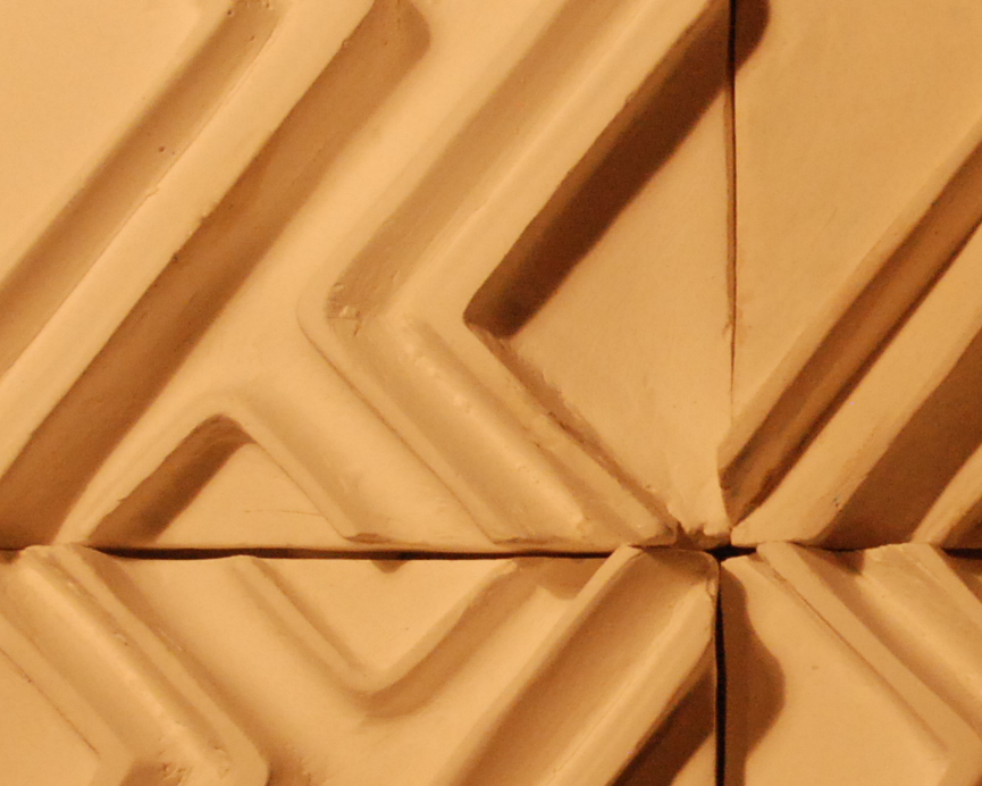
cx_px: 1085
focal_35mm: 128
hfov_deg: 14.7
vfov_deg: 12.1
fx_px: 3708
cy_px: 601
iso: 1250
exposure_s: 1/100
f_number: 9
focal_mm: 27
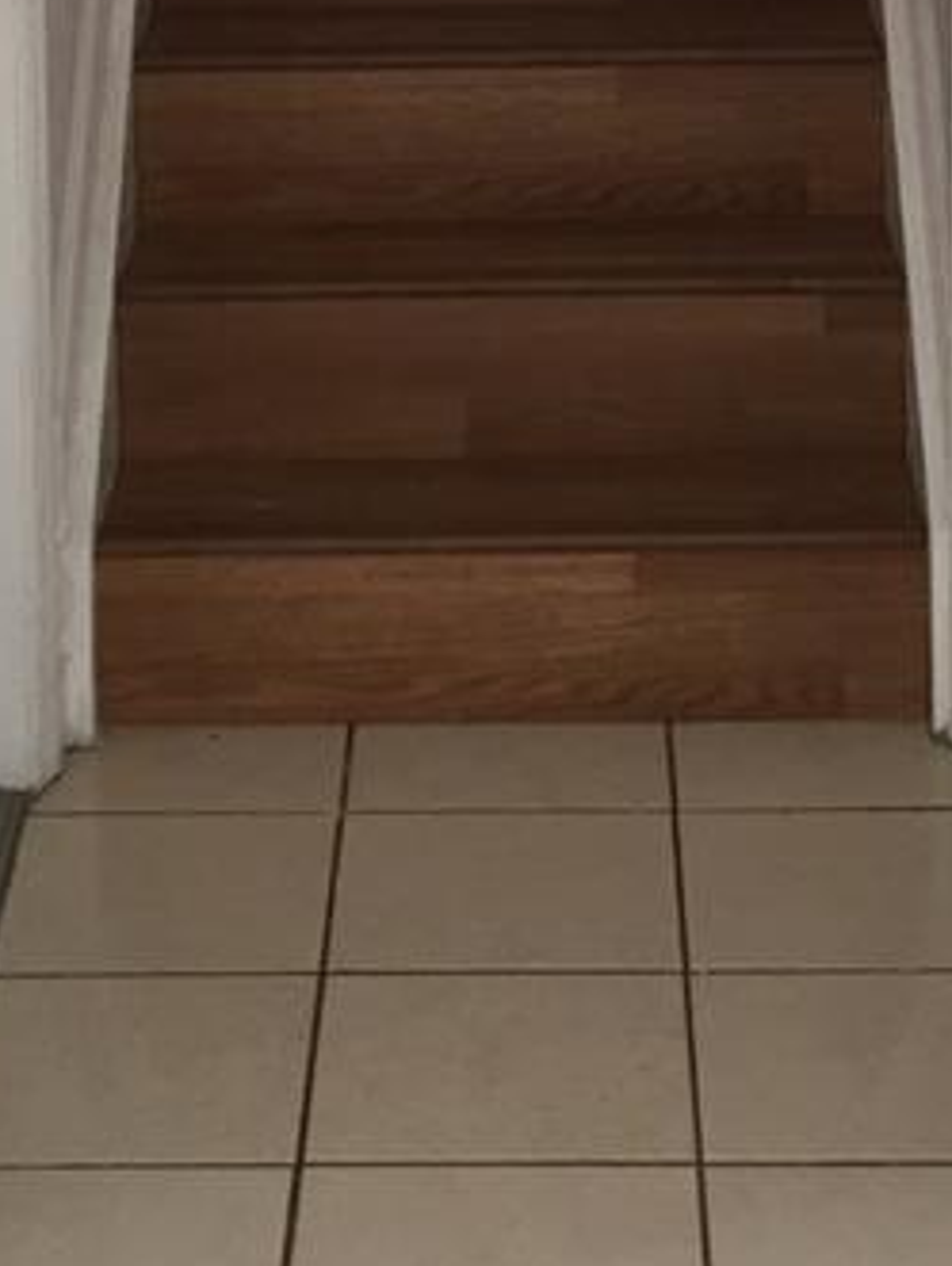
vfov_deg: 17.2
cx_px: 508
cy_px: -520
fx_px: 3843
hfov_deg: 14.1
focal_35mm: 105
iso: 32
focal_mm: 4.15
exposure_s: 1/30
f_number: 2.2
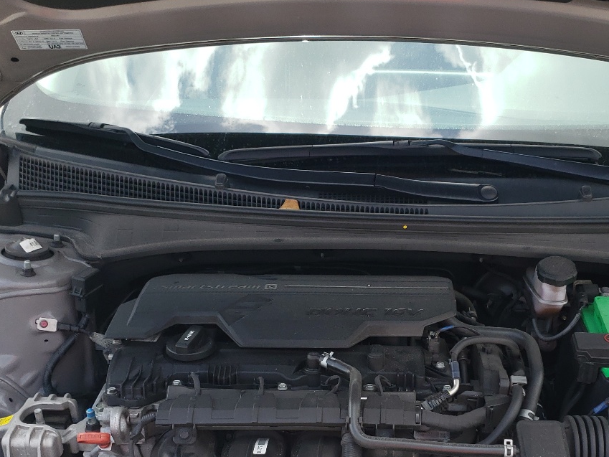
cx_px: 407
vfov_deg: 29.1
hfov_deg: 38.5
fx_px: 862
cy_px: 358
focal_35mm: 49
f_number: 1.5
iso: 50
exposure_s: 1/909
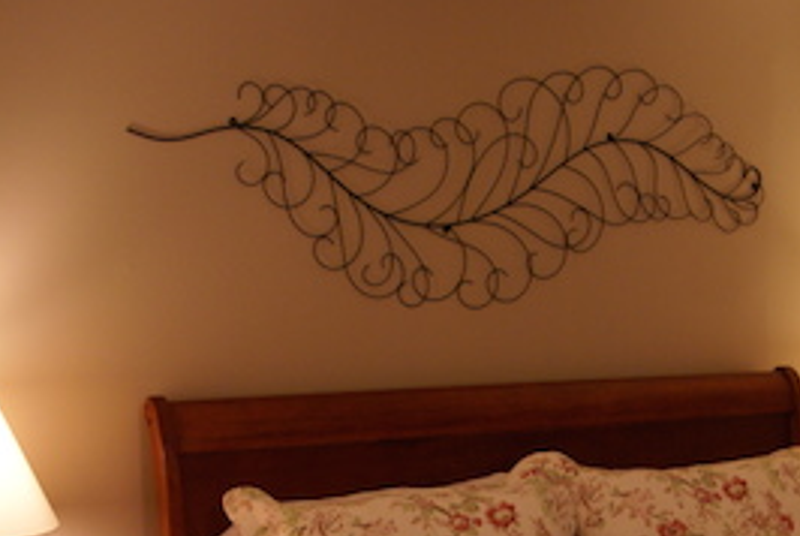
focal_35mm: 62
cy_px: 477
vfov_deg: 21.5
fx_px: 1379
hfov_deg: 32.1
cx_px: 529
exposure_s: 1/40
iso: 320
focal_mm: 22
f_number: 4
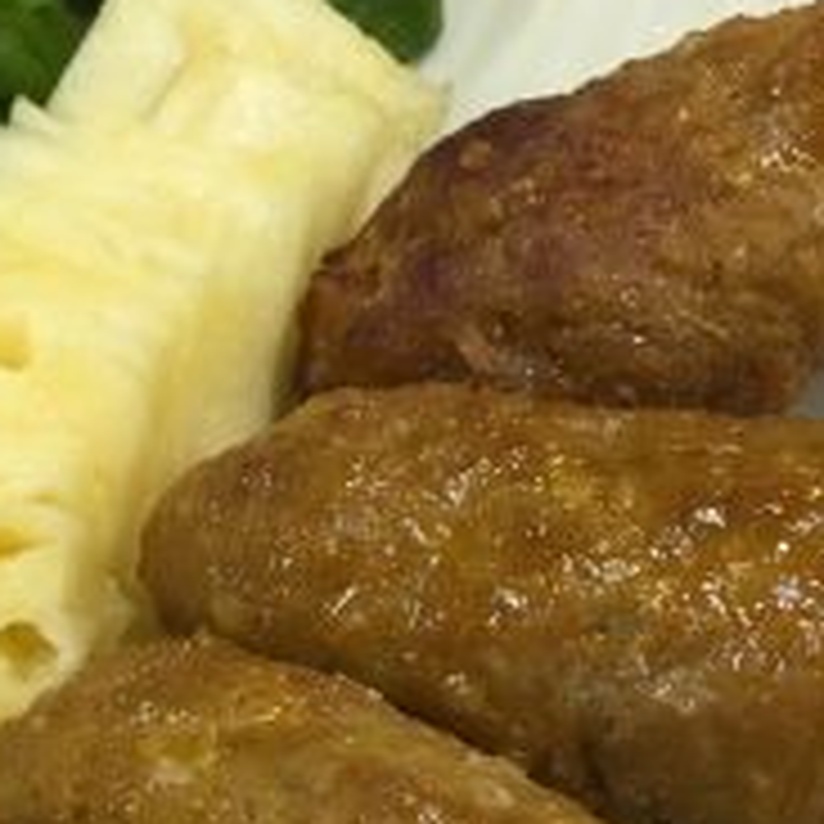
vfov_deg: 17.6
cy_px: 664
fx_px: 2639
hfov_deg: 17.5
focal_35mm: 98
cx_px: 122
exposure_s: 1/17
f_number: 2.2
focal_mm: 4.15
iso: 80
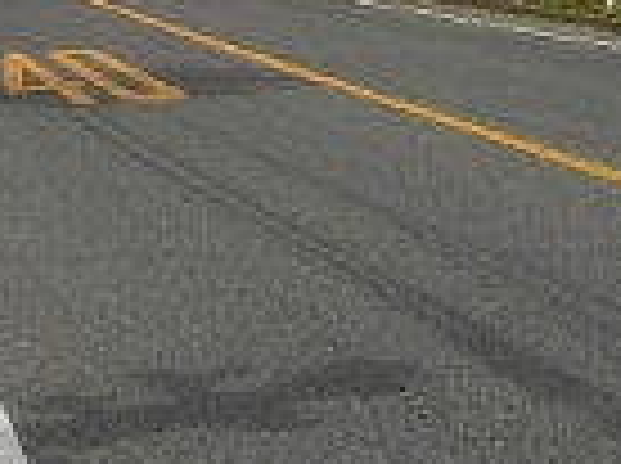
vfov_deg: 12.0
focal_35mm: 116
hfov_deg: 16.8
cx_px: 86
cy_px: -282
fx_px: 2077
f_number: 5.5
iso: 100
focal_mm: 5.7
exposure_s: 1/500
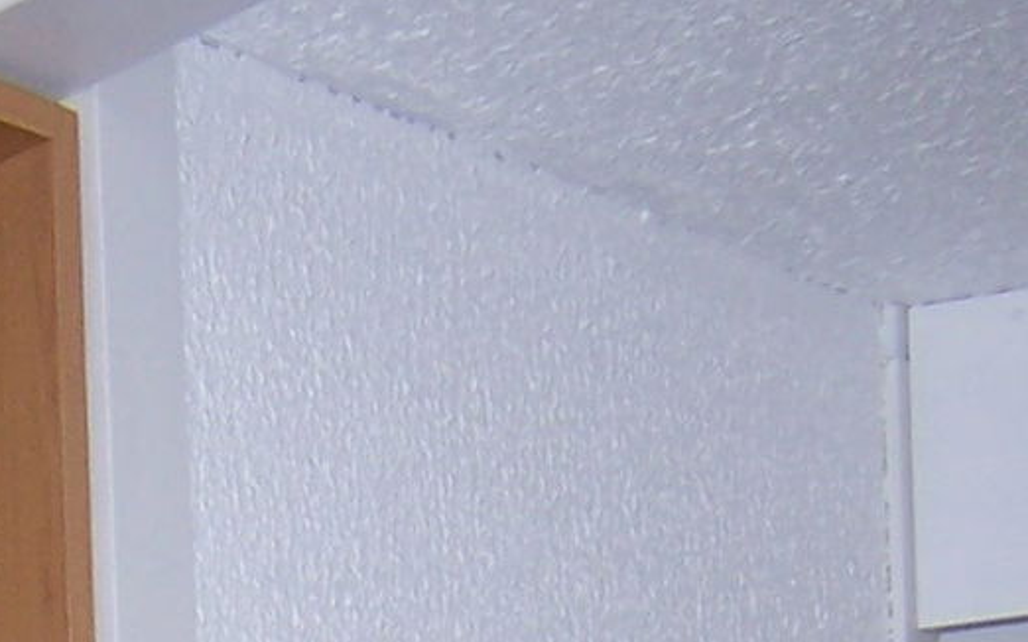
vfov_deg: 7.8
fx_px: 4005
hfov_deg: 14.1
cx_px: -264
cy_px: 1988
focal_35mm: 143
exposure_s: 1/60
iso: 80
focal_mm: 5.5
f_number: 2.8
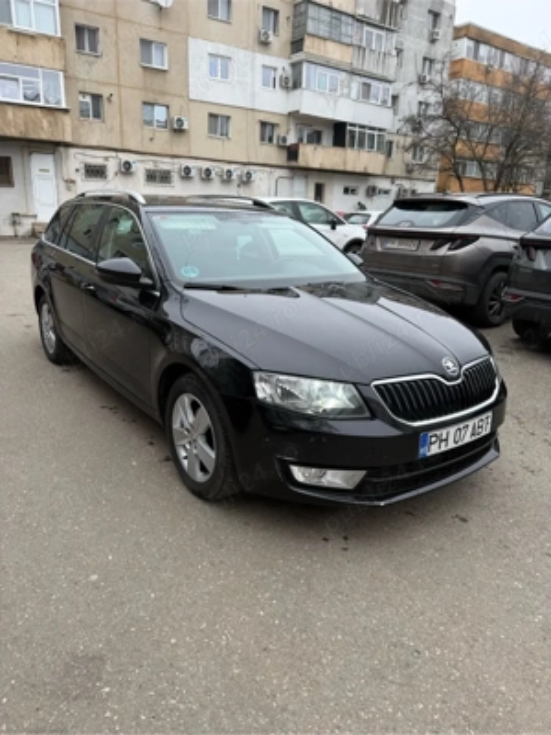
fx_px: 509
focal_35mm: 24
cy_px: 368
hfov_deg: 56.8
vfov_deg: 71.6
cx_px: 276
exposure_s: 1/360
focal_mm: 6.76
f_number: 1.78
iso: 80
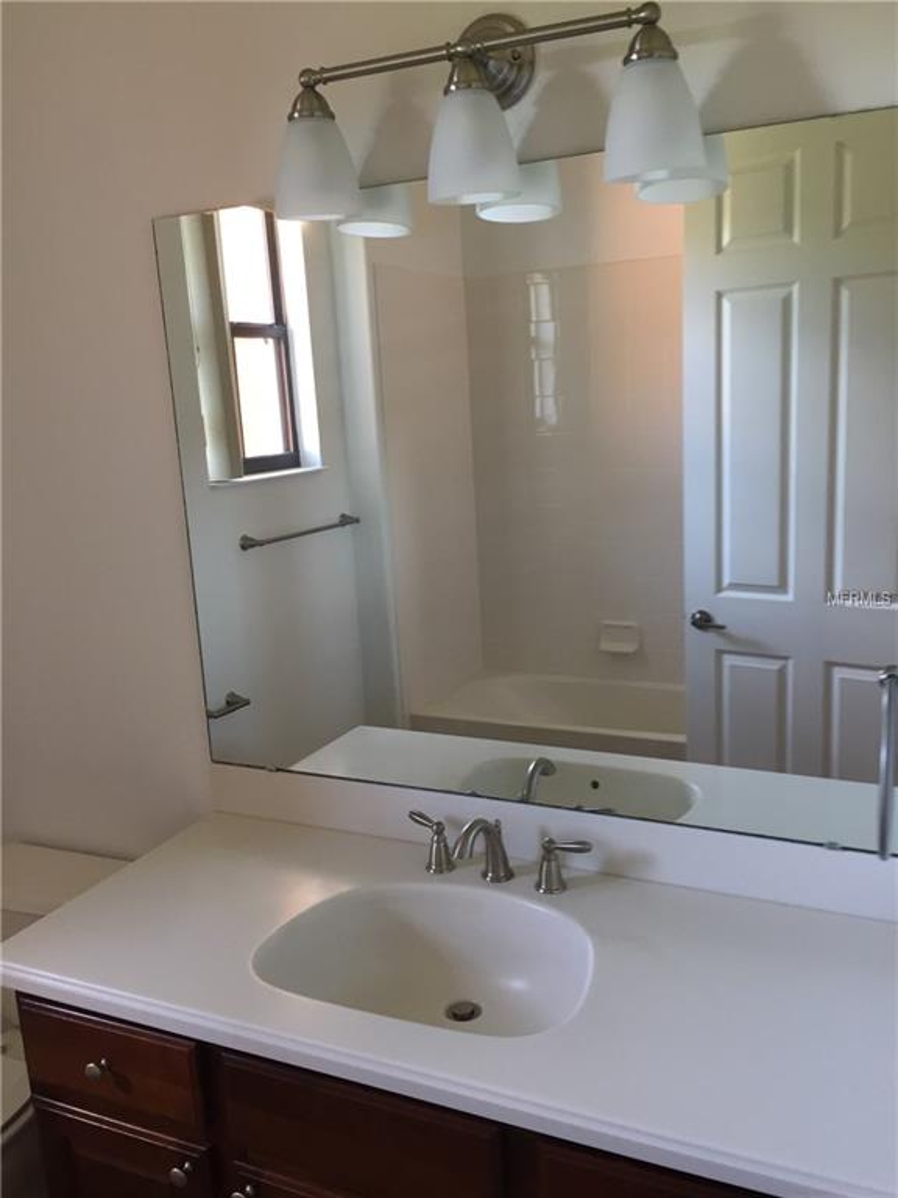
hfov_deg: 48.2
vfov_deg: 61.7
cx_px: 449
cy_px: 599
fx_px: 1003
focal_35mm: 29
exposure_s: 1/30
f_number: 2.2
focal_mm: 4.15
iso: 64
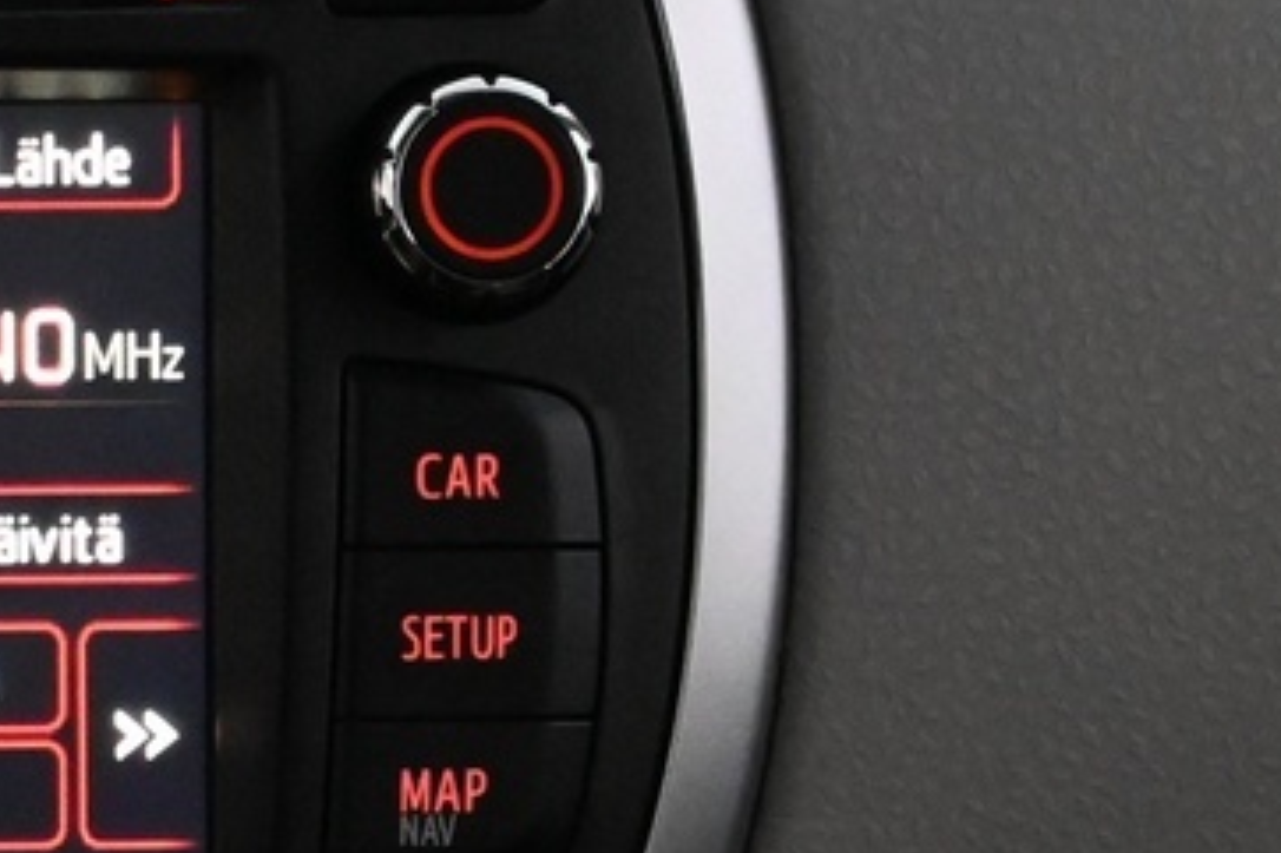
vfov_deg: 5.8
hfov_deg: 8.5
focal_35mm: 235
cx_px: -782
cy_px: 1048
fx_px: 8366
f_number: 5.3
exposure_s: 1/60
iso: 5600
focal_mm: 35
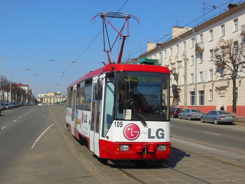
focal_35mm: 33
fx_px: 234
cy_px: 92
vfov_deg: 42.9
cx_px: 122
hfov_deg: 55.4
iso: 125
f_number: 6.9
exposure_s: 1/500
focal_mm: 6
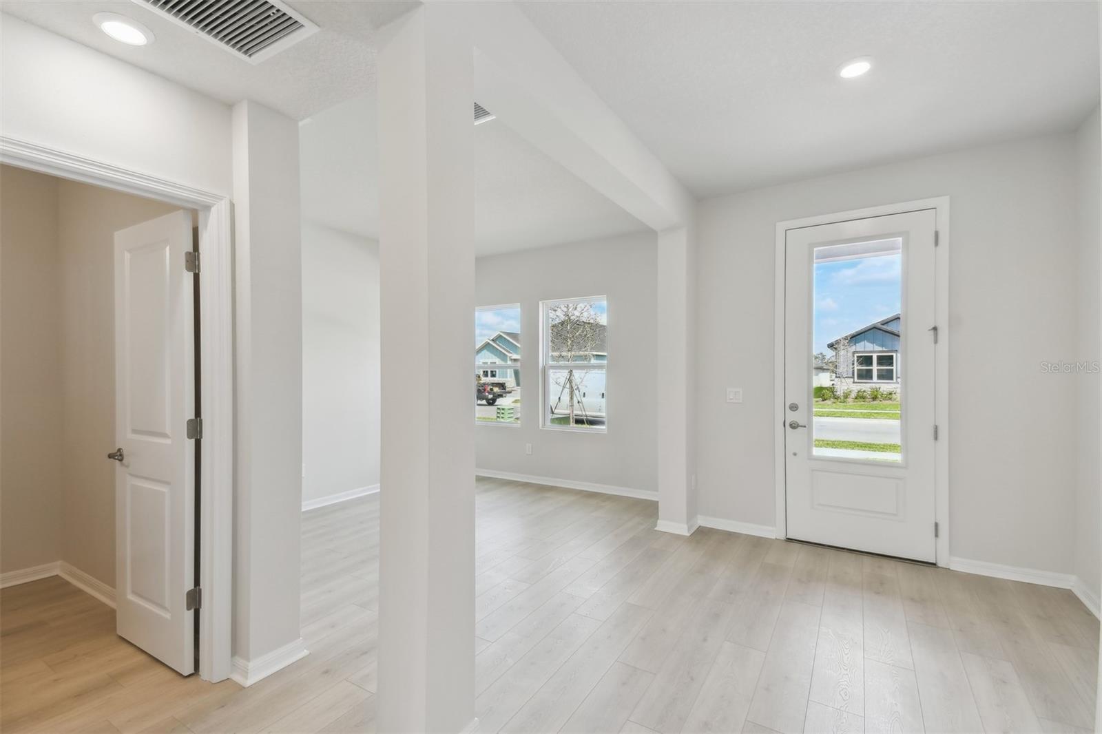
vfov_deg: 77.3
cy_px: 367
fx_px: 459
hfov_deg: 100.4
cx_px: 551
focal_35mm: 15
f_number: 7.1
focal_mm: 10
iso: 100
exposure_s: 1/60
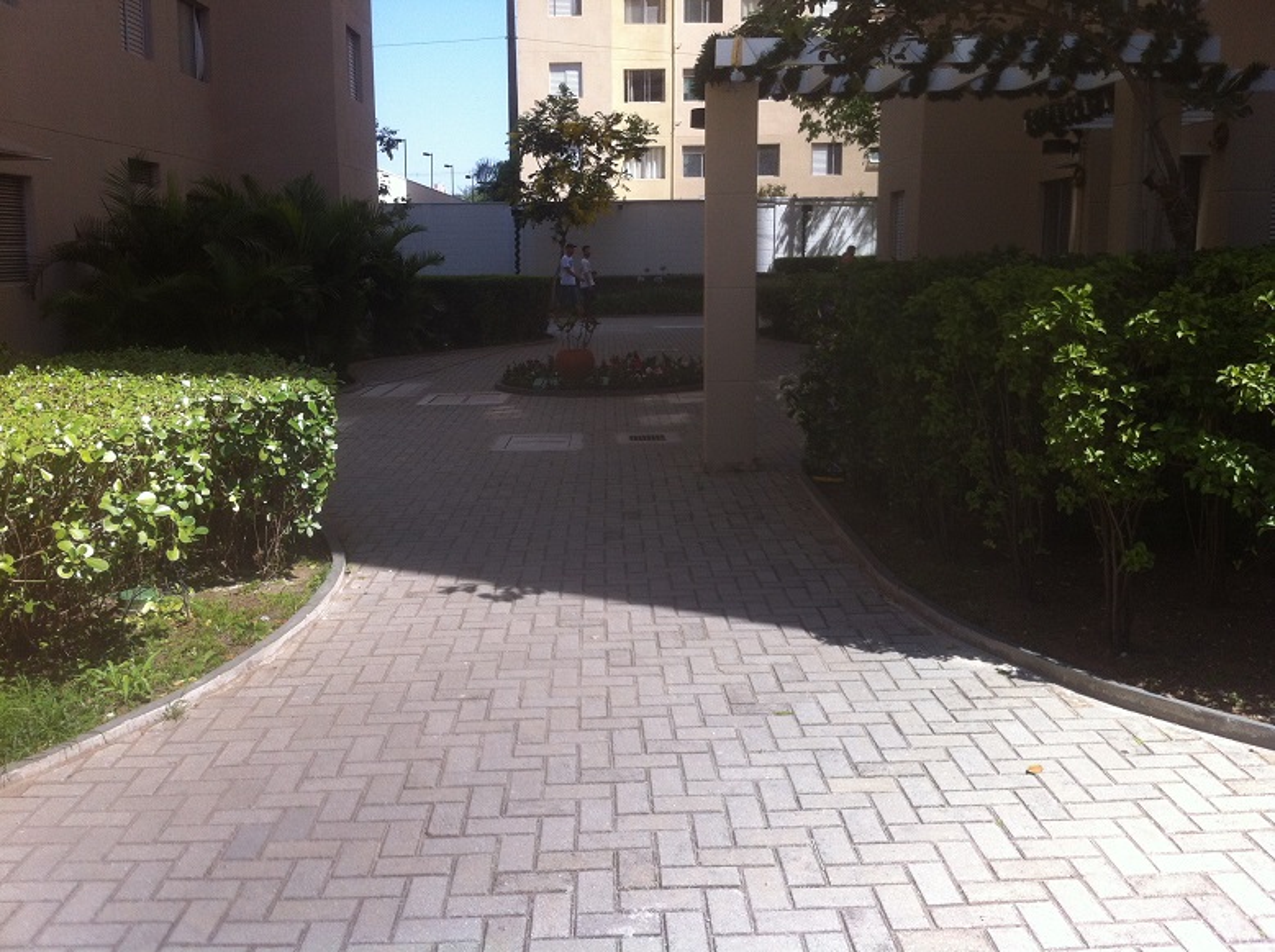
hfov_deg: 52.7
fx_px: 1287
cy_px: 476
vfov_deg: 40.6
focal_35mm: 35
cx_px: 638
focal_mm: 3.85
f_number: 2.8
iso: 80
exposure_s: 1/718
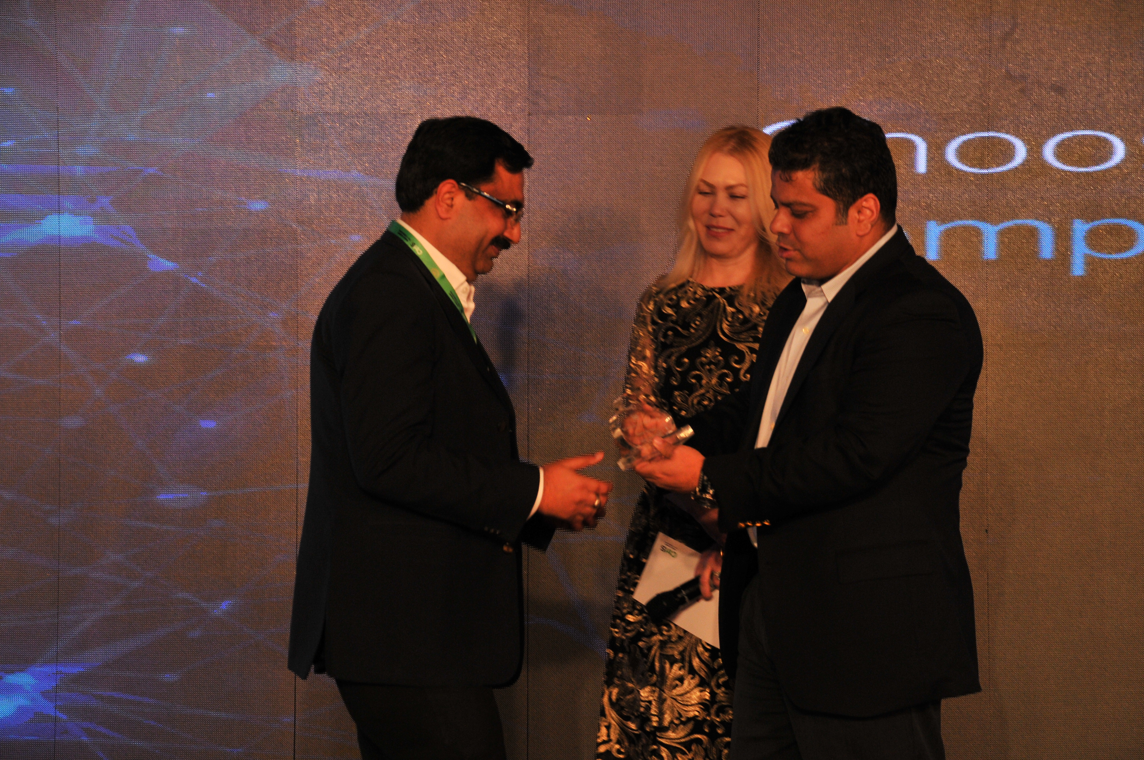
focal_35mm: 120
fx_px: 3809
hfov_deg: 17.1
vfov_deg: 11.4
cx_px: 572
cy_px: 380
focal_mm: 80
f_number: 6.3
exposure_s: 1/80
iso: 500
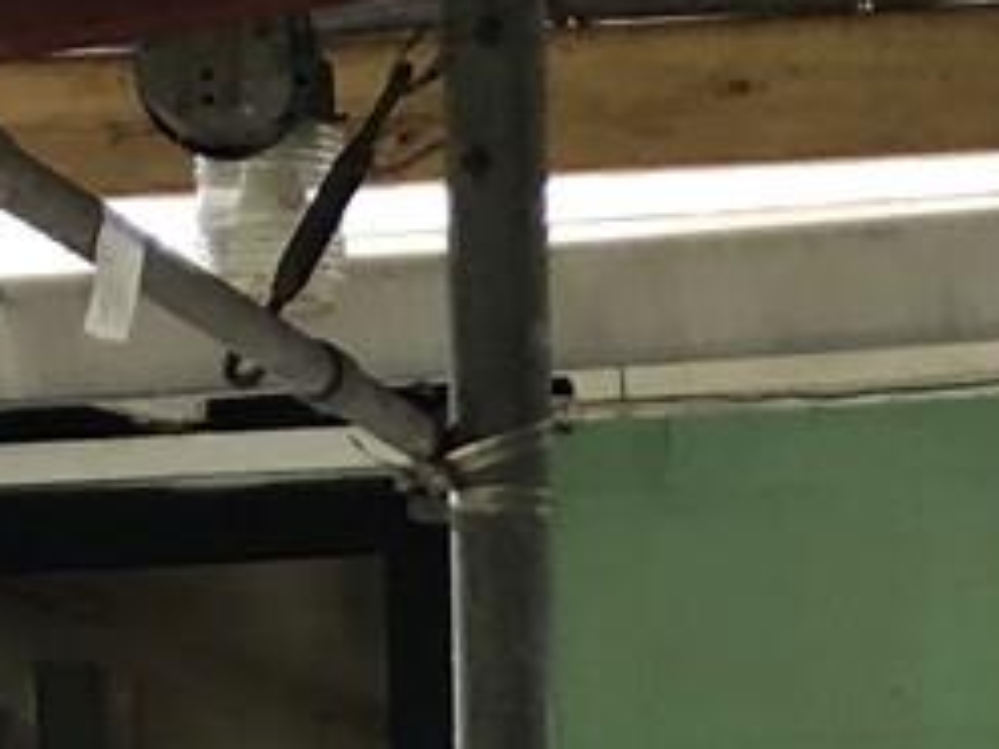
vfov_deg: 7.3
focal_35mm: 181
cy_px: 2175
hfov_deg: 10.9
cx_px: 729
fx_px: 5224
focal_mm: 3.99
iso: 25
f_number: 1.8
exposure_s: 1/30
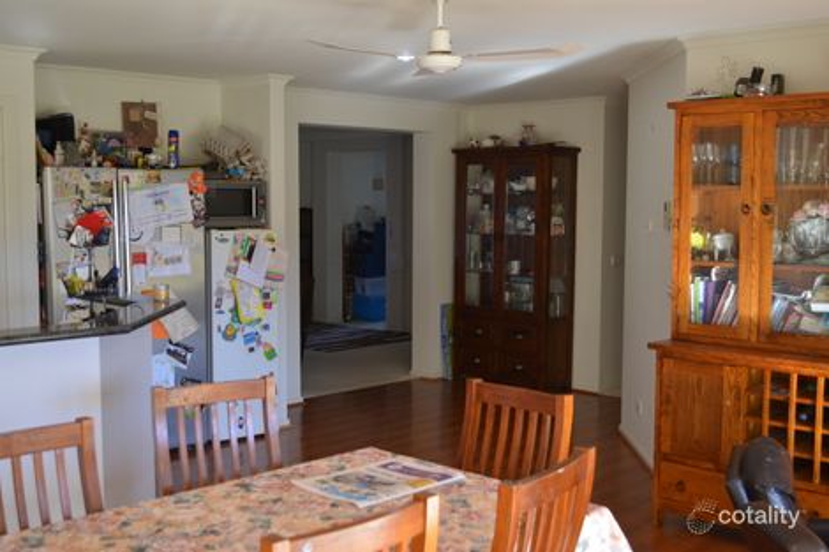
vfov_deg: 31.9
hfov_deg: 46.4
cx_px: 414
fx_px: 967
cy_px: 276
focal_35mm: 42
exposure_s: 1/60
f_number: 4.5
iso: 400
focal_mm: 28
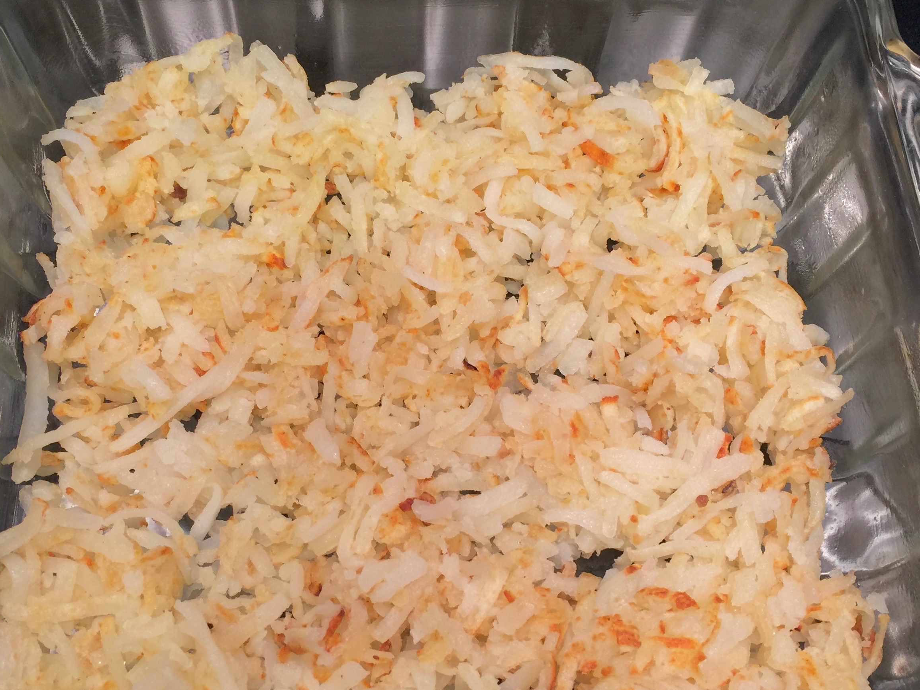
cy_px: 402
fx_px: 1090
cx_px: 430
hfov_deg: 45.7
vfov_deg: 35.1
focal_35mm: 41
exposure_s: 1/40
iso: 32
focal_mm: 4.15
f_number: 2.2
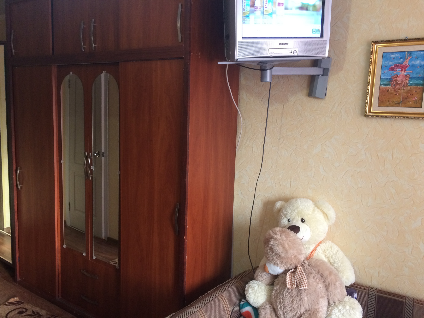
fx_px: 355
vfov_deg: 48.2
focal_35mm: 29
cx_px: 212
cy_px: 159
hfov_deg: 61.7
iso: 160
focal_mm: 4.15
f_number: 2.2
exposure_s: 1/33
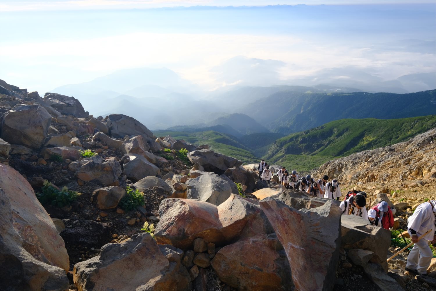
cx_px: 218
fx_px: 351
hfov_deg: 63.7
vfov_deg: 45.0
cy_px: 146
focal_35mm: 29
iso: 400
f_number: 8
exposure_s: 1/450
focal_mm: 19.1
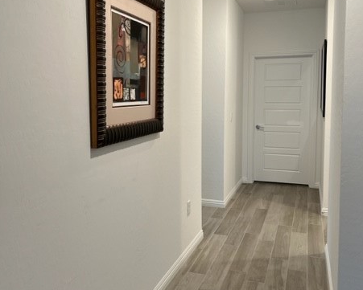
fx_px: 387
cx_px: 175
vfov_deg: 41.1
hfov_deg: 50.3
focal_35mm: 36
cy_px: 129
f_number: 1.5
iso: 80
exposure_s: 1/60
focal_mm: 5.7
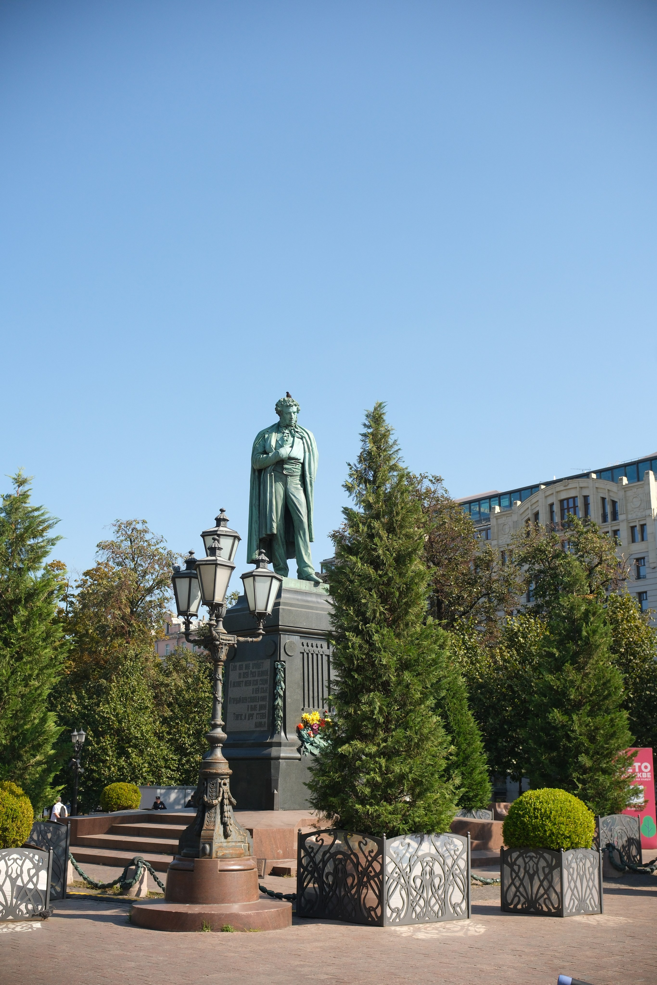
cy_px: 492
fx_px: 1122
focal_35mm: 41
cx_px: 328
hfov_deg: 32.6
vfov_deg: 47.4
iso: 640
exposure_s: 1/1800
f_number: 5.6
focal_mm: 27
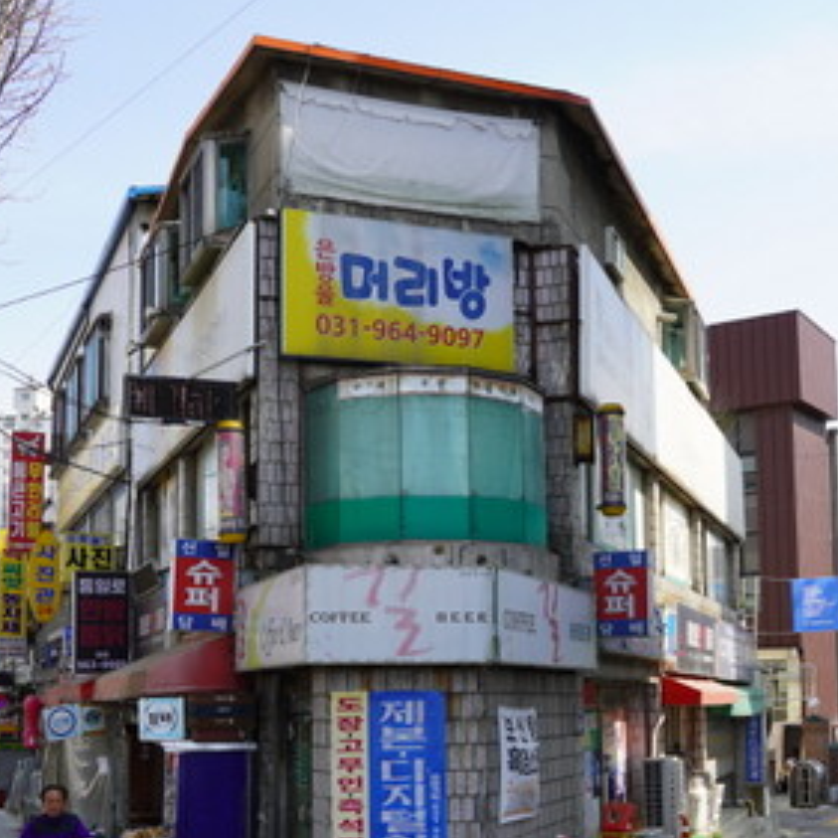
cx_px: 471
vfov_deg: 34.3
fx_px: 1342
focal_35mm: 49
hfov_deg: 34.6
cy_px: 561
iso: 100
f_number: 8
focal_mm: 18
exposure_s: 1/125
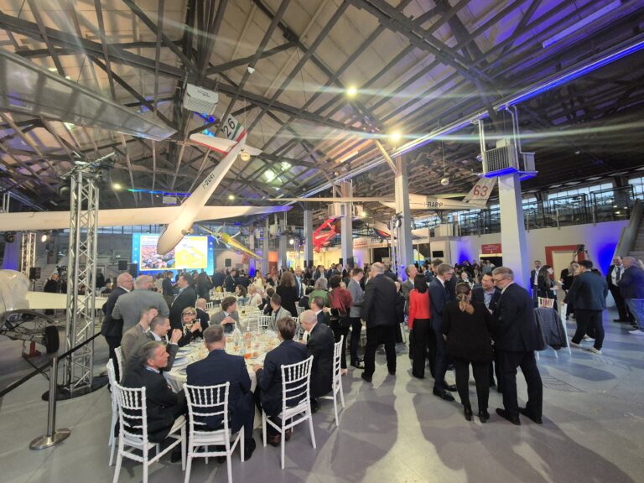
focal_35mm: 13
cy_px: 242
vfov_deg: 89.9
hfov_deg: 106.2
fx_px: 242
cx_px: 322
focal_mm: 2.2
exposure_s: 1/50
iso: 500
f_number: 2.2
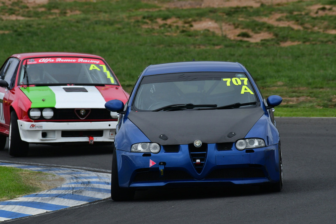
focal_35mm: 750
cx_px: 168
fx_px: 7002
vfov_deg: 1.8
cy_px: 112
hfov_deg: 2.7
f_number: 11
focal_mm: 500
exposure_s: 1/640
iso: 1000
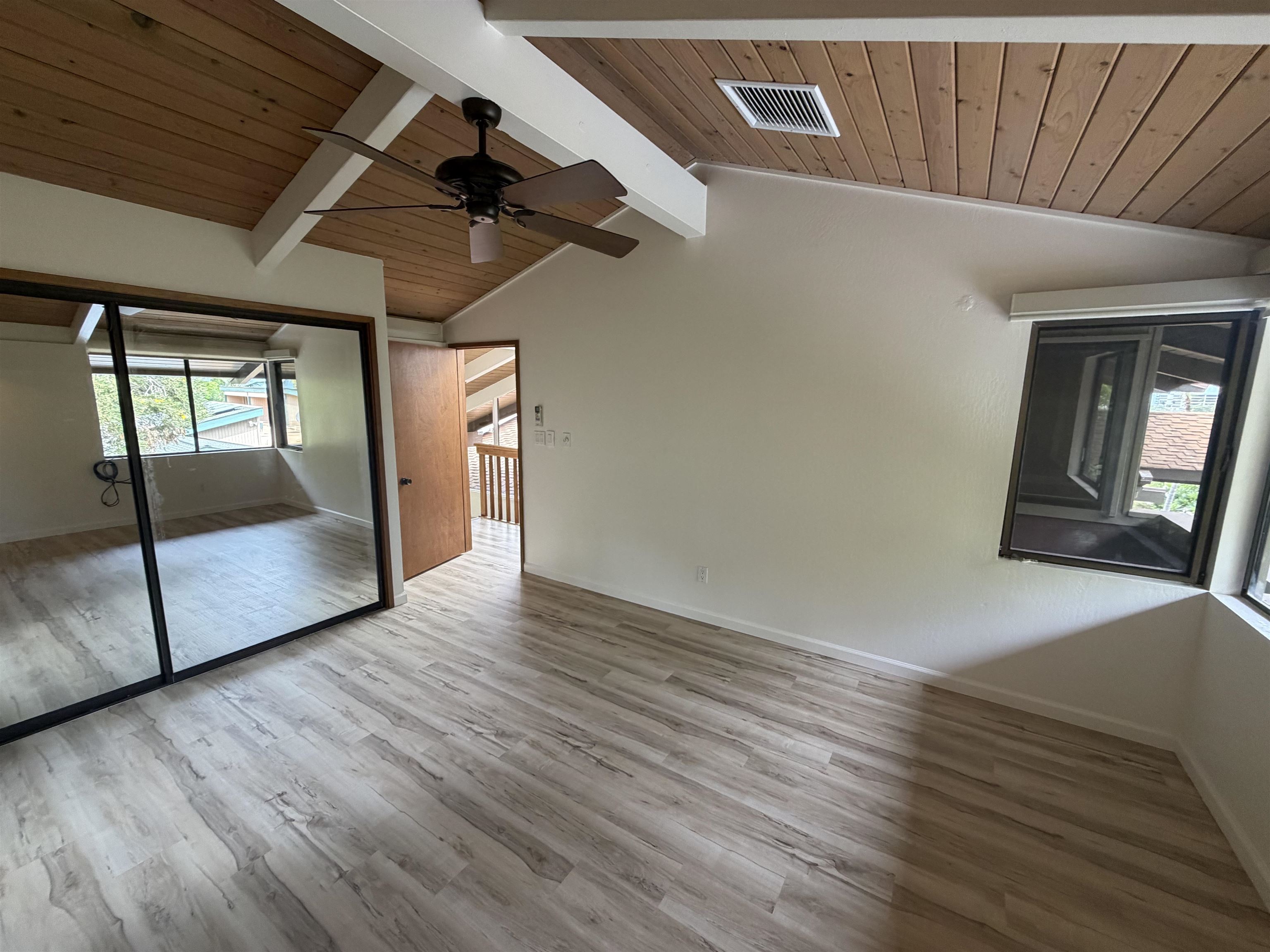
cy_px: 476
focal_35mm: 14
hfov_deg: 102.1
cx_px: 635
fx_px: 514
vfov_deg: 85.7
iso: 250
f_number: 2.2
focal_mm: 2.22
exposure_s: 1/120
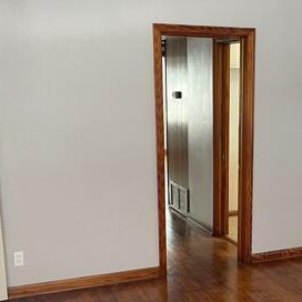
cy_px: 212
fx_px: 533
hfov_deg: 31.2
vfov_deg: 31.3
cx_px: 217
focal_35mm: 54
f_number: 1.6
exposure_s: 1/60
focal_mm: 4.2
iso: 125
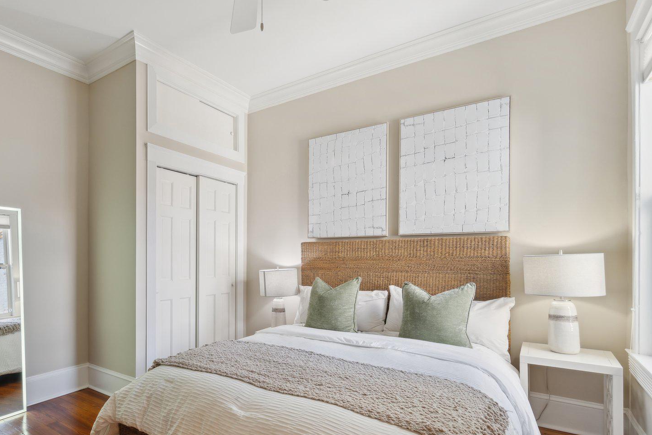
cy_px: 266
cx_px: 213
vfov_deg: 61.3
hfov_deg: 80.9
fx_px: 362
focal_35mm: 20
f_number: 7.1
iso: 100
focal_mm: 14
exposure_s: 1/5
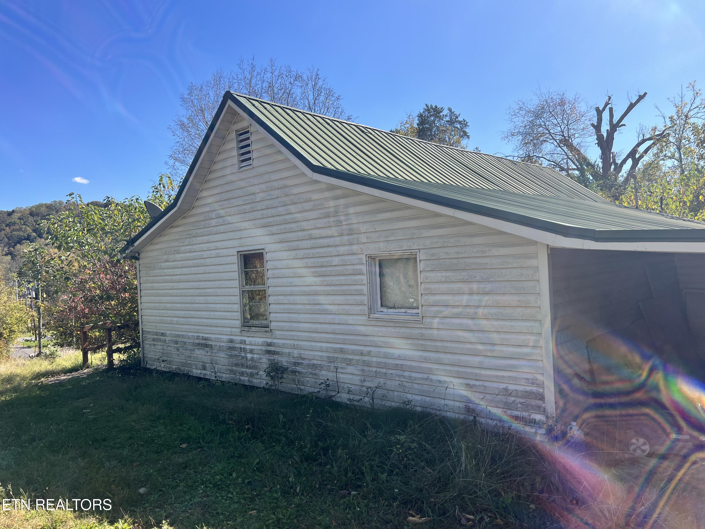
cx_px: 352
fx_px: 530
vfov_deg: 53.1
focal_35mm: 26
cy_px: 264
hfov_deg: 67.3
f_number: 1.5
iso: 50
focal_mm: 5.7
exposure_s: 1/2994
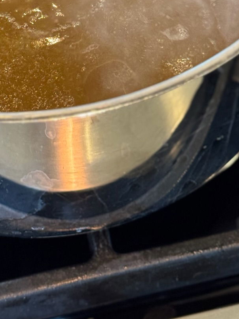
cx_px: 95
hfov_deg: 12.1
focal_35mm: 122
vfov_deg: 15.6
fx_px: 1124
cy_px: -46
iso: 200
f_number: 1.78
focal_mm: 6.76
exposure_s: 1/40
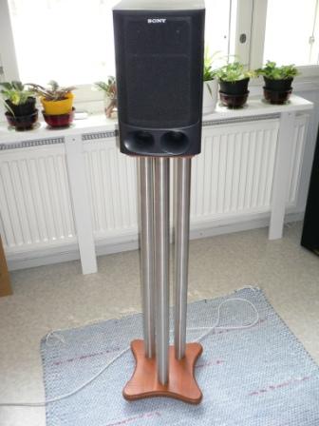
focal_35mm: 35
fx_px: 430
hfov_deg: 40.7
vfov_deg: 52.6
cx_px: 160
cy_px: 213
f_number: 2.8
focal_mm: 5.8
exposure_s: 1/20
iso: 100
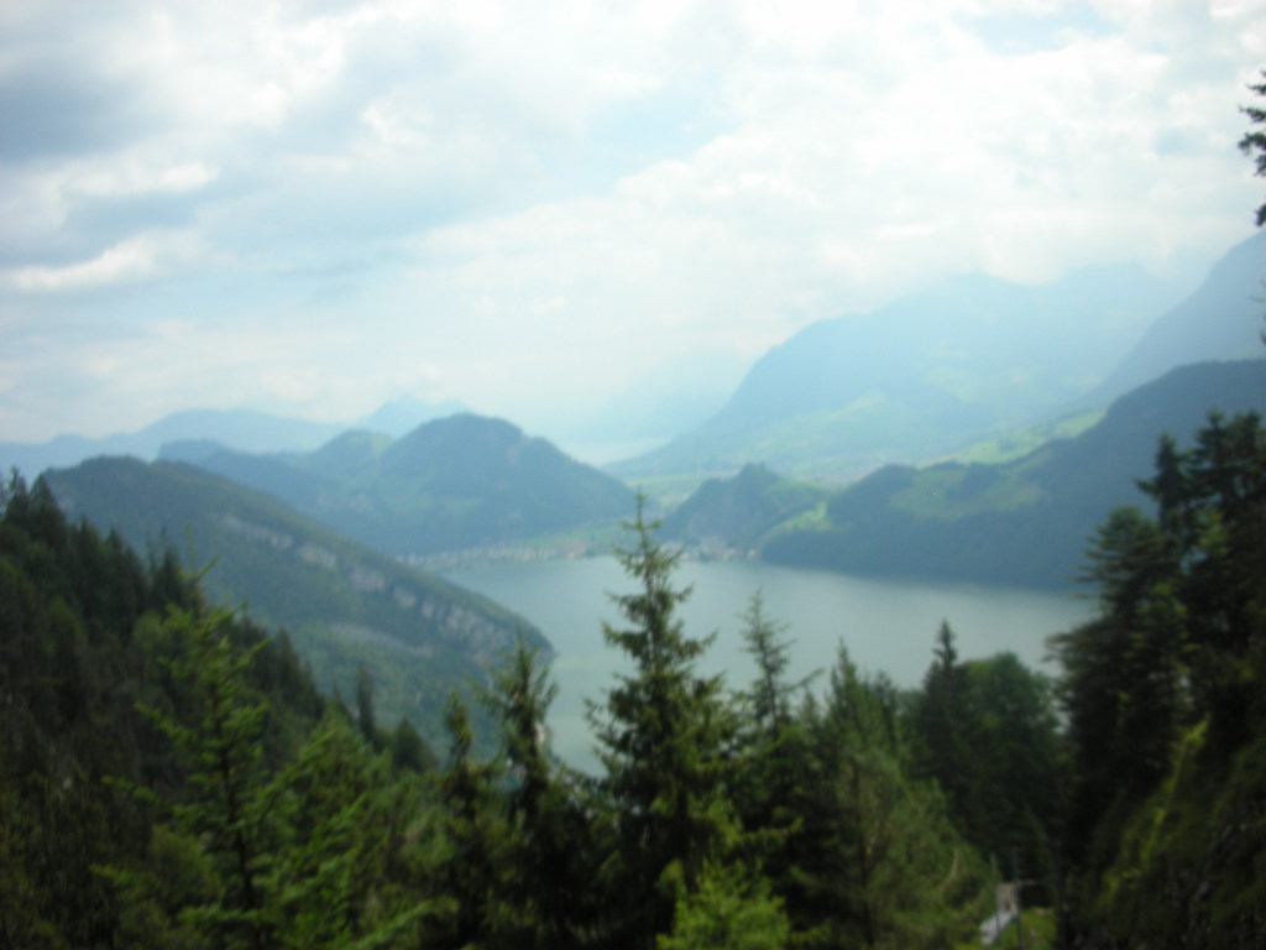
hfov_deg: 52.6
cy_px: 475
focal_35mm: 35
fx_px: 1280
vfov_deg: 40.7
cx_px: 633
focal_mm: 5.8
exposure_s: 1/77.2
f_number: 8.5
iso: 50
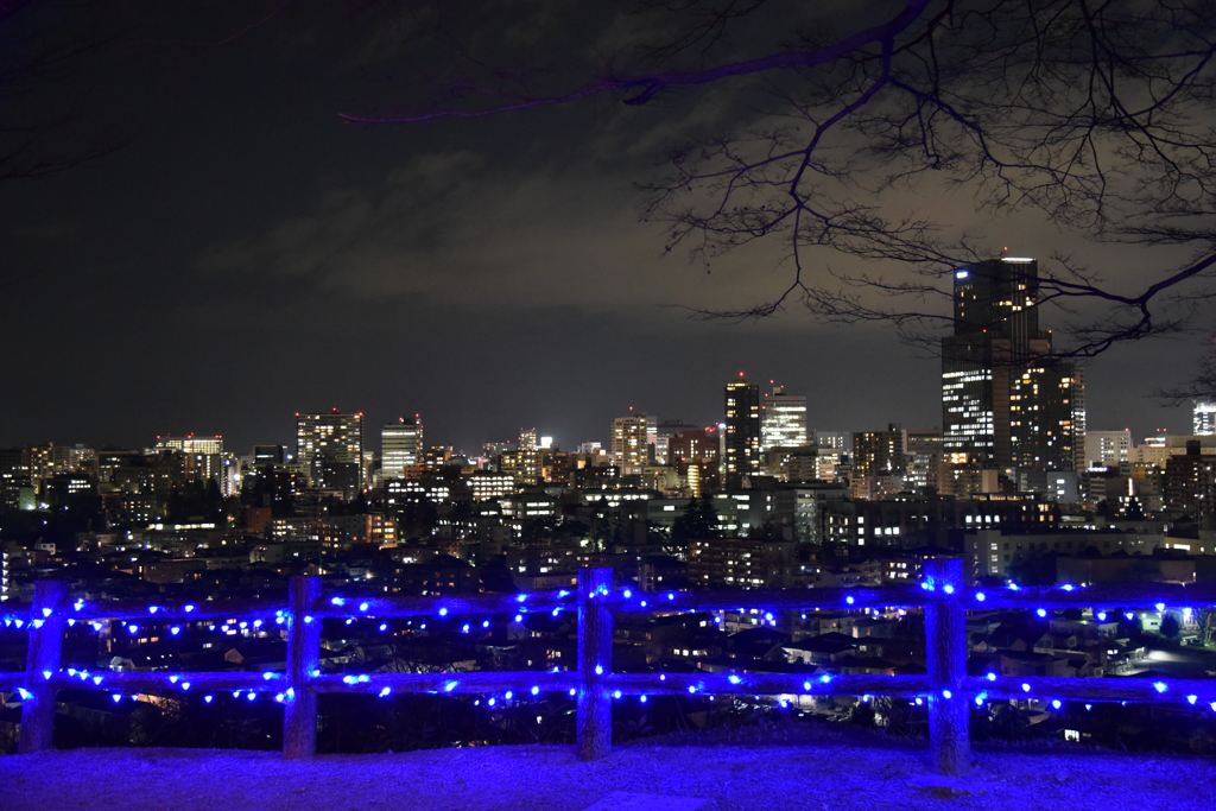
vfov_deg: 29.3
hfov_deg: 42.7
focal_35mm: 46
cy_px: 406
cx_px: 608
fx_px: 1554
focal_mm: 46
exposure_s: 1/10
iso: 6400
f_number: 4
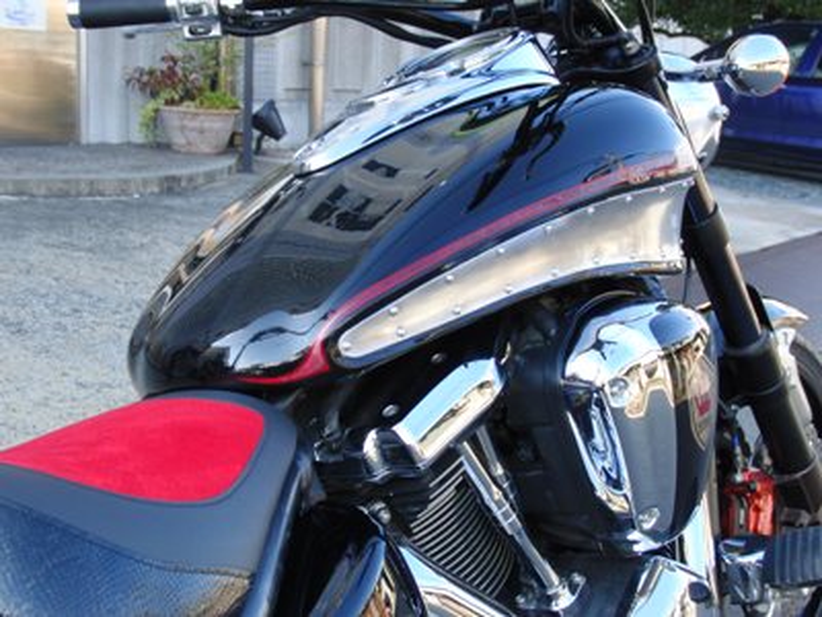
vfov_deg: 28.6
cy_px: 308
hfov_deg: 37.5
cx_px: 411
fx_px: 1211
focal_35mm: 51
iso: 100
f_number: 3.8
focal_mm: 8.86
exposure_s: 1/100
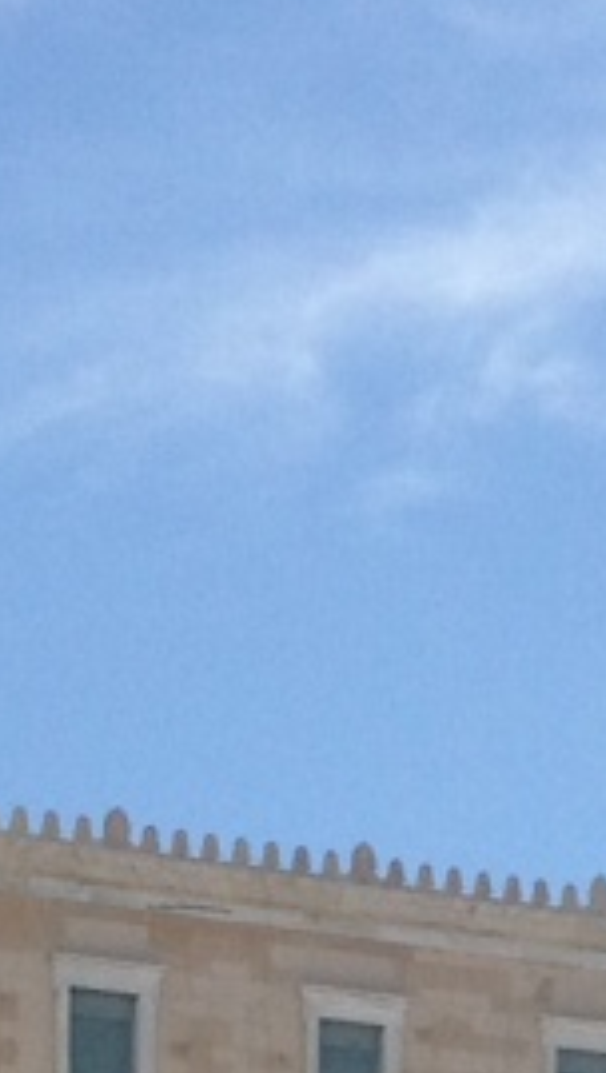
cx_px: 148
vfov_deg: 8.9
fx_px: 6576
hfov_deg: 5.3
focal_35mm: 231
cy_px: 2010
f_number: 2.4
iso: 50
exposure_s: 1/2404
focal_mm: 4.28
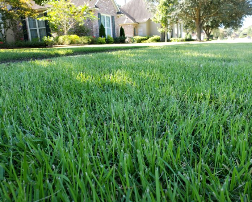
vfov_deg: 51.5
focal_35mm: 28
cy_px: 102
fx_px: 209
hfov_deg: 62.1
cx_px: 139
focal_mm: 4.3
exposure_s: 1/120
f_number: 2.4
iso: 50
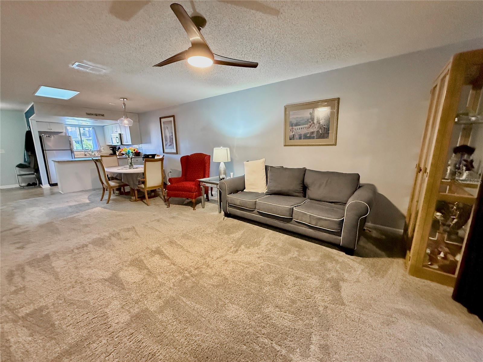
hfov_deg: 102.1
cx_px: 242
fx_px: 195
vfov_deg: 85.7
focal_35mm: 14
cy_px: 181
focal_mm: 2.22
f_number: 2.2
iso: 800
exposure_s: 1/60
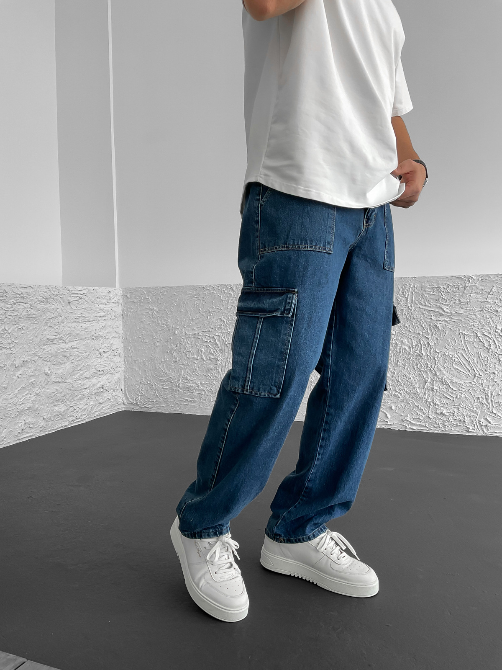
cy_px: 335
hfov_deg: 48.2
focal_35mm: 29
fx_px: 561
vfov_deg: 61.7
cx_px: 251
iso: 32
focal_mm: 3
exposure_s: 1/120
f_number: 1.8
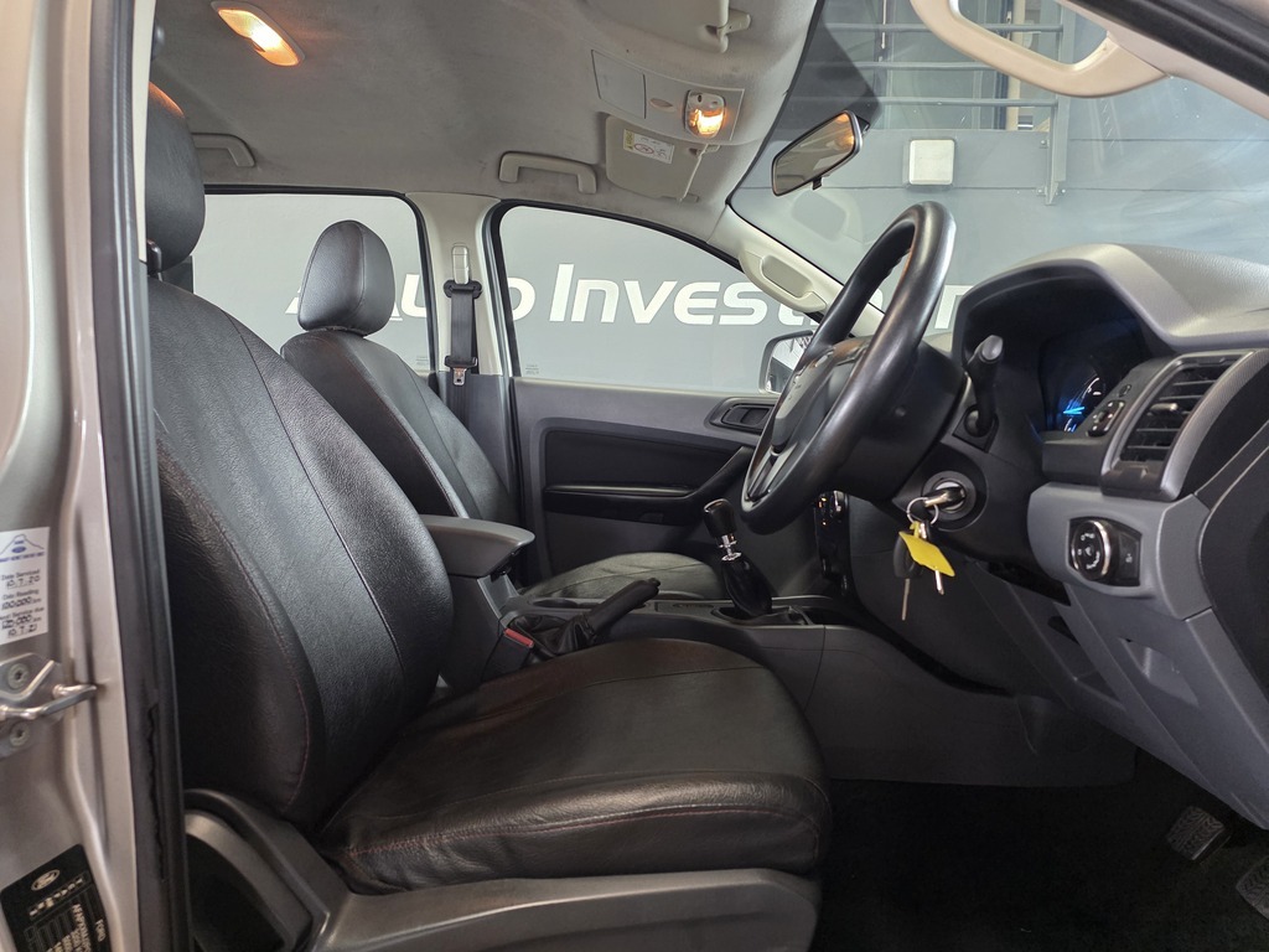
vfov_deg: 58.9
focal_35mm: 23
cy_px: 476
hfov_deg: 73.9
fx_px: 843
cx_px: 634
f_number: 1.7
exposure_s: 1/100
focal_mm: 6.25
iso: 400
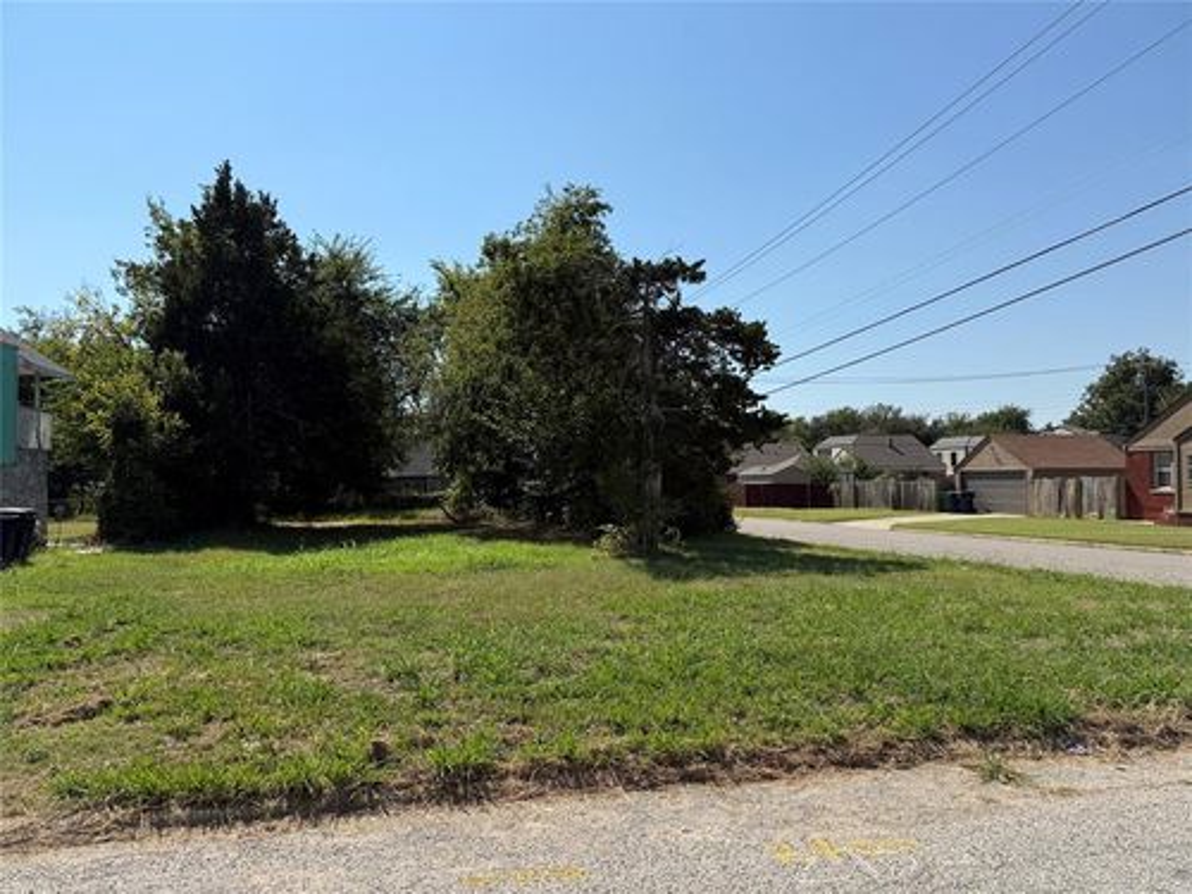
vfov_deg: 56.8
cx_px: 596
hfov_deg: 71.6
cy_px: 447
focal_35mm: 24
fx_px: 826
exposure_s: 1/6711
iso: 80
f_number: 1.78
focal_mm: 6.76
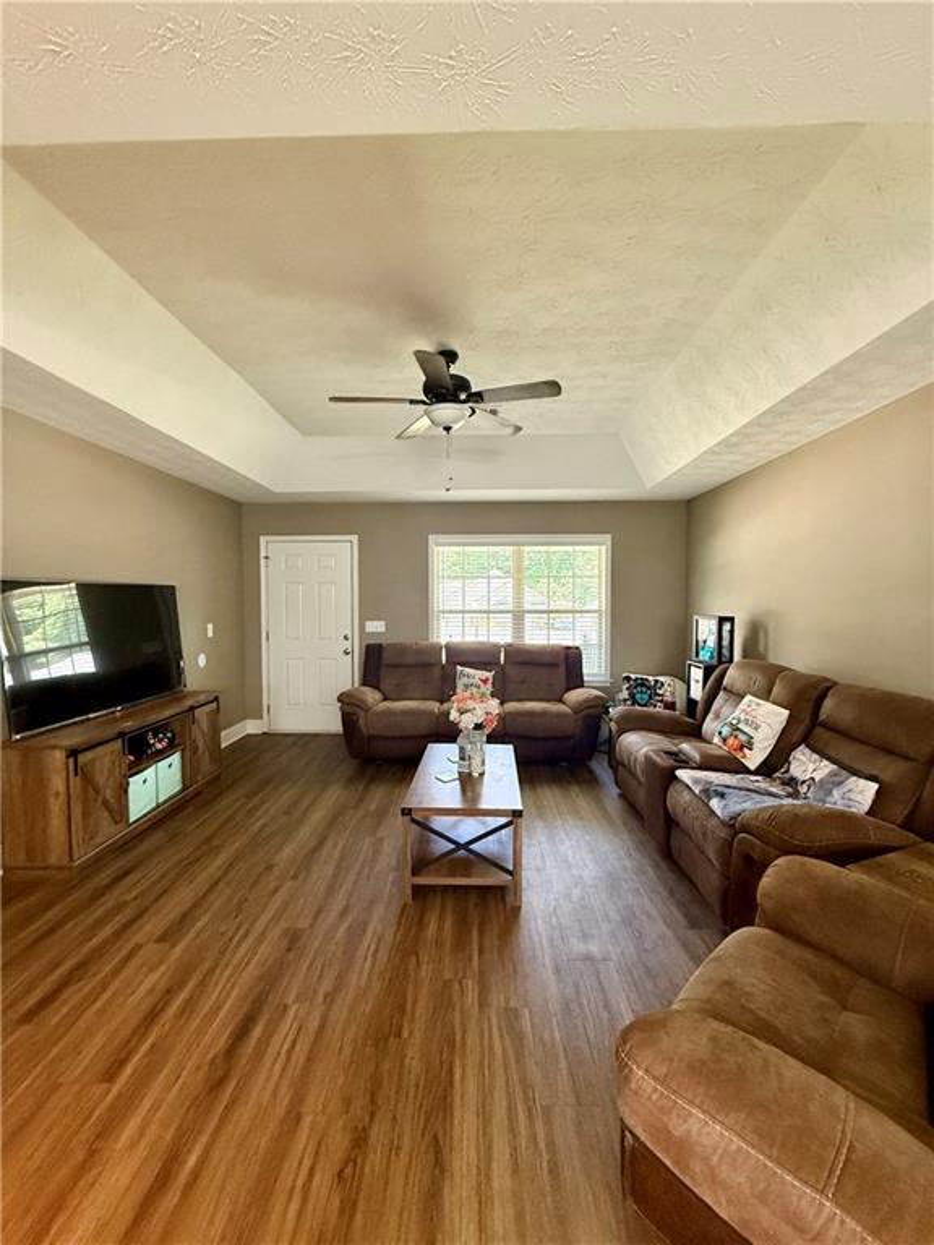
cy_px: 622
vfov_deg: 102.1
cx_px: 467
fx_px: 504
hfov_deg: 85.7
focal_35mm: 14
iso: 640
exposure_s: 1/120
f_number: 2.2
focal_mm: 2.22
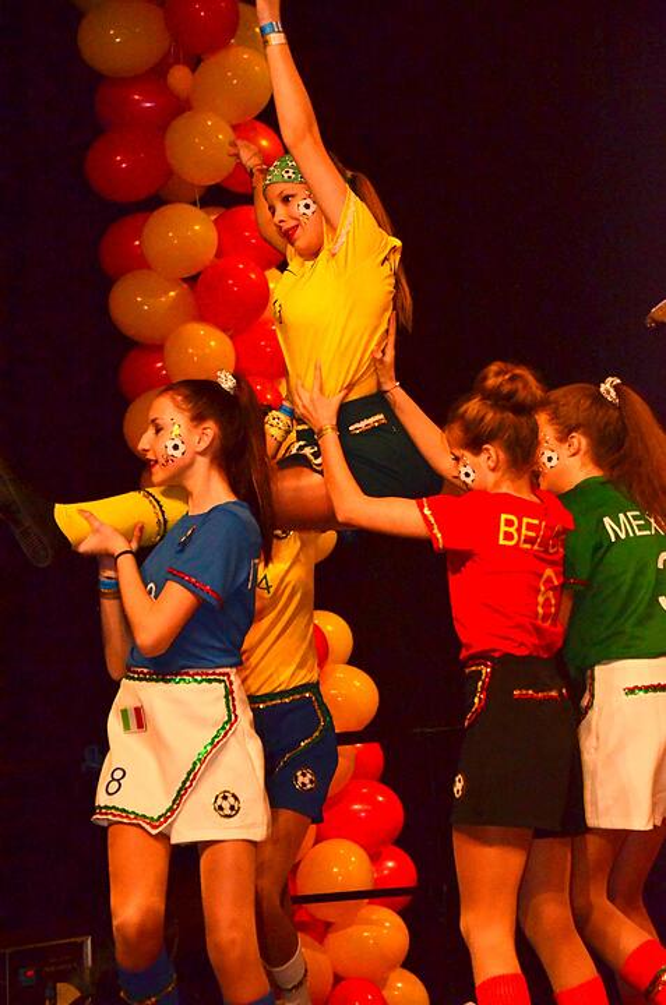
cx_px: 333
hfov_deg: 13.0
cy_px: 502
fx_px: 2926
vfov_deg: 19.5
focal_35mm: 105
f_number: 5.6
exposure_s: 1/800
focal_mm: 70
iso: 3200
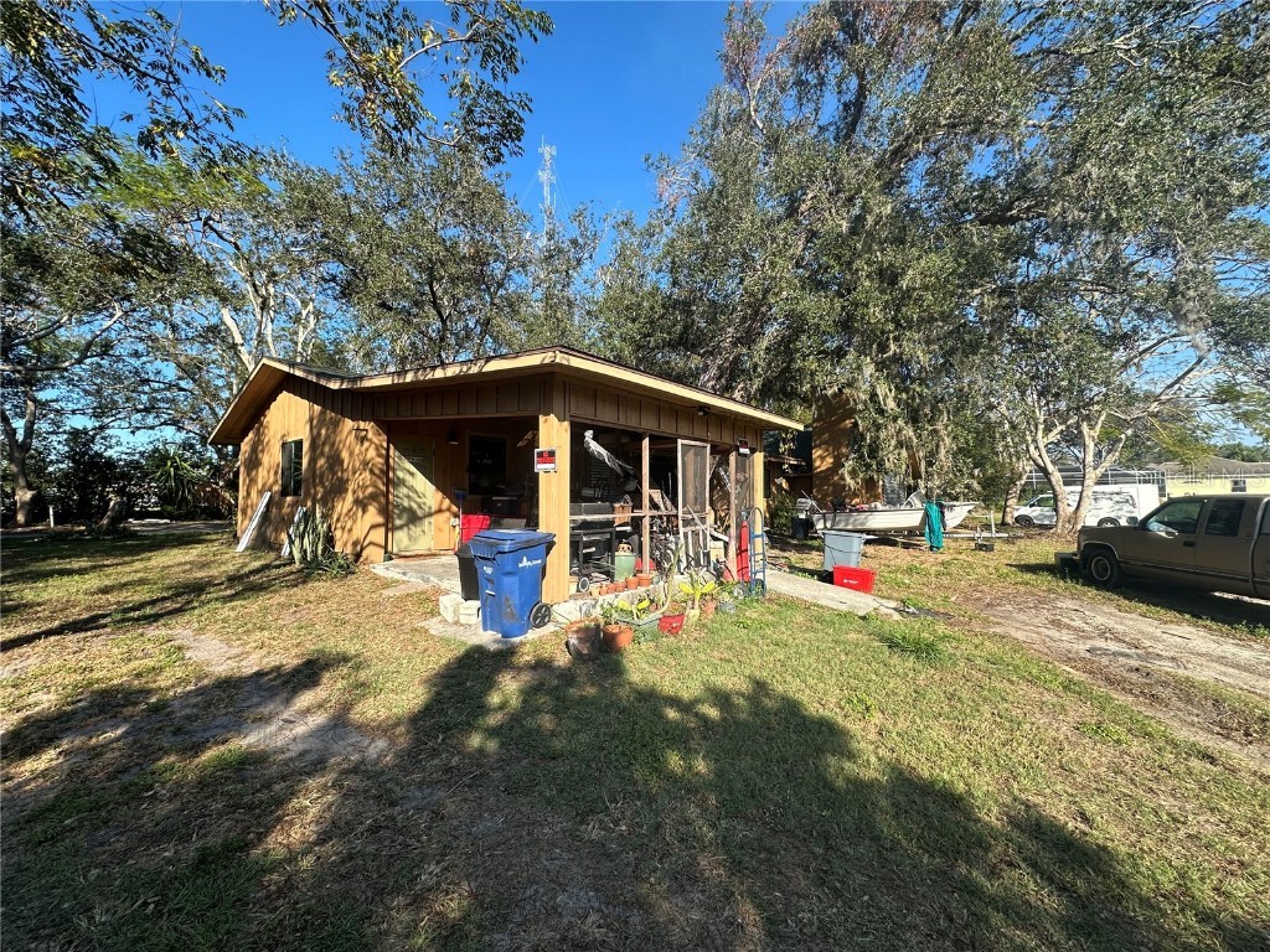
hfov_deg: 102.1
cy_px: 476
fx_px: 514
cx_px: 635
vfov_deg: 85.7
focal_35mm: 14
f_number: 2.2
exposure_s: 1/849
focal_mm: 2.22
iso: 50
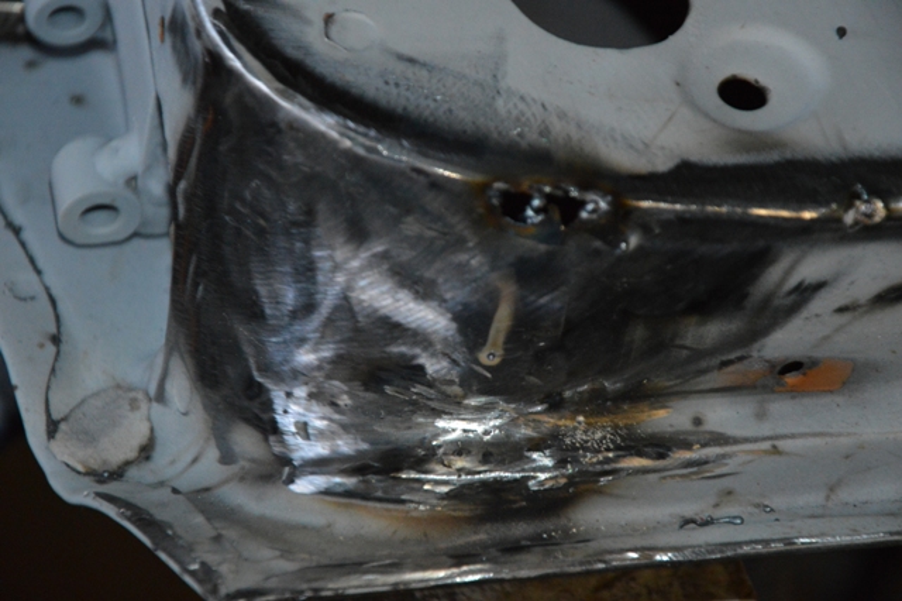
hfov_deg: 13.0
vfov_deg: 8.7
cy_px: 300
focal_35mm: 158
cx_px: 451
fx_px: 3944
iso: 3200
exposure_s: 1/60
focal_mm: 105
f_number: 5.6
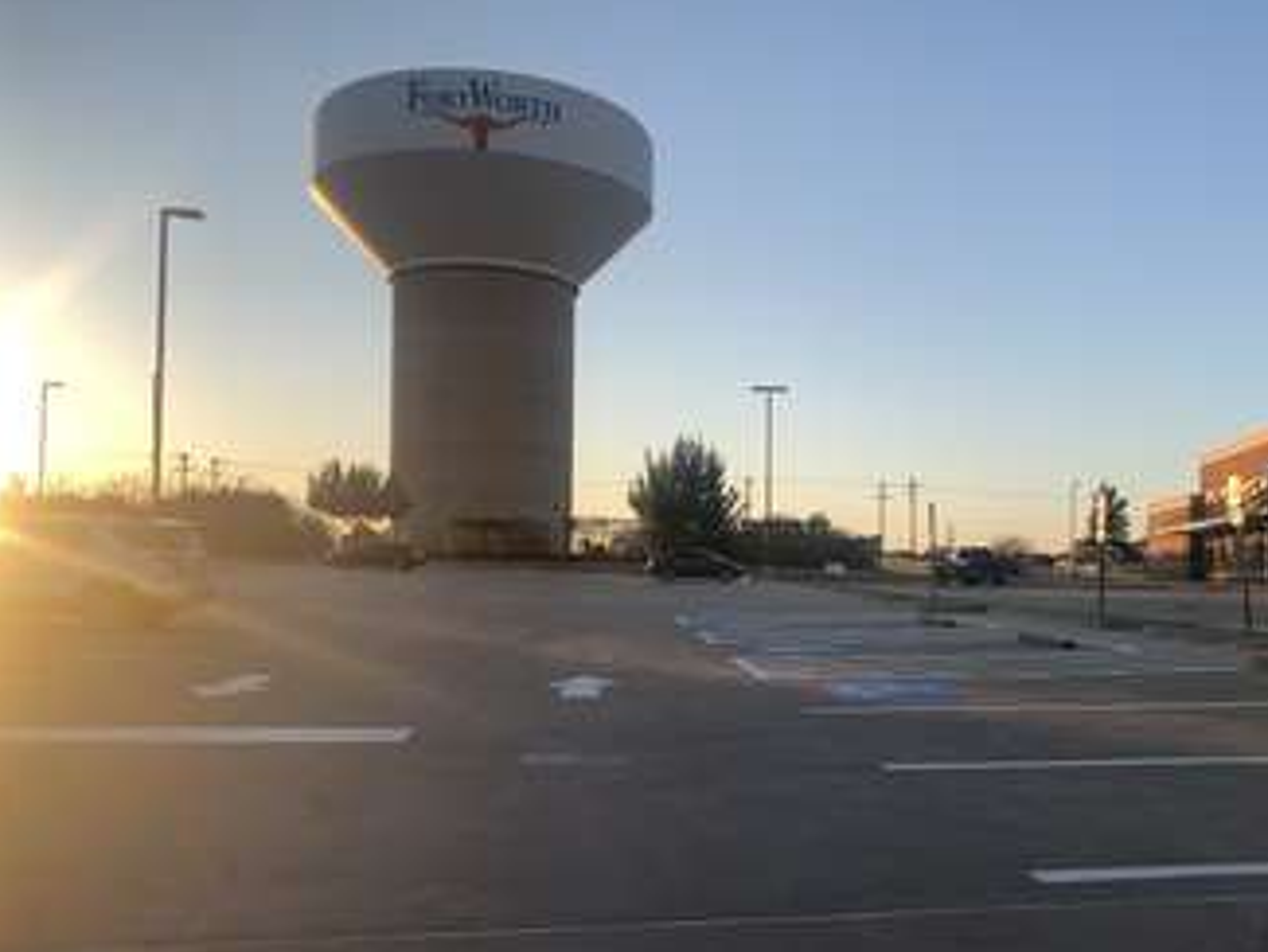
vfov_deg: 44.0
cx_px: 706
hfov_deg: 56.7
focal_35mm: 32
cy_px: 558
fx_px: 1173
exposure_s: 1/1220
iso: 25
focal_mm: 4.25
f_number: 1.8
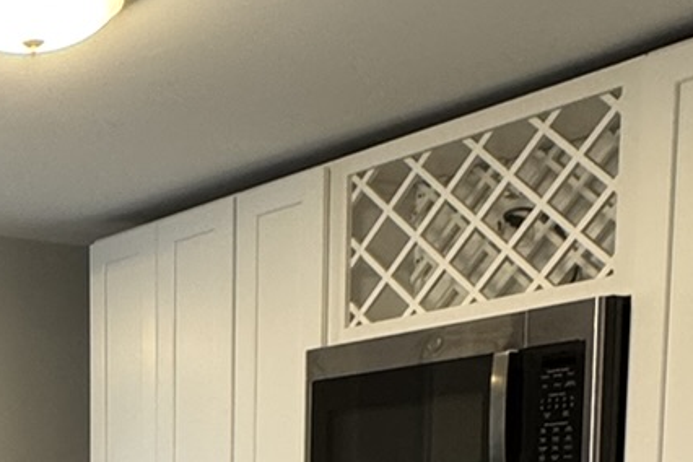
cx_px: -229
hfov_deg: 24.7
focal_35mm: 70
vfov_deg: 17.5
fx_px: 1347
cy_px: 696
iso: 200
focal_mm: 2.22
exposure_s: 1/60
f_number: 2.2
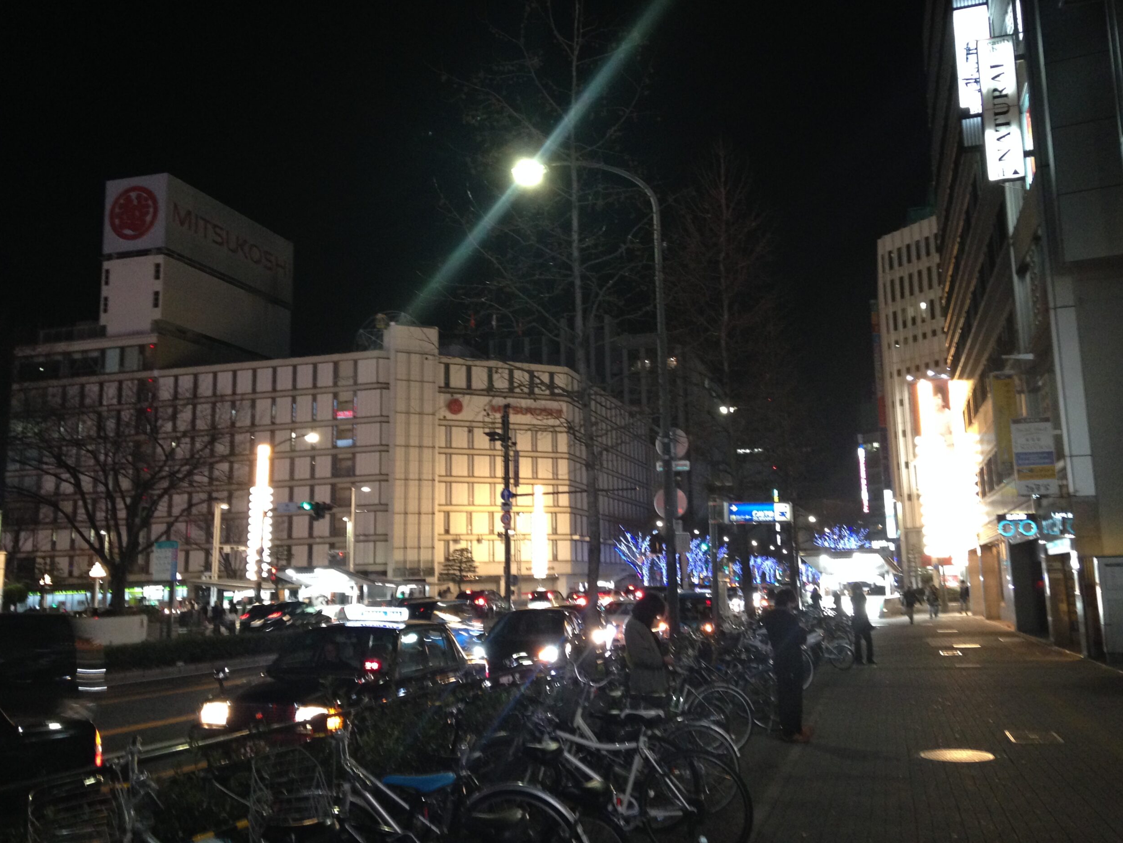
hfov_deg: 54.0
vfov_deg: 41.8
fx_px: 1103
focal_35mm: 34
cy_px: 411
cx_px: 573
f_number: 2.4
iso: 250
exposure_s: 1/20
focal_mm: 4.12
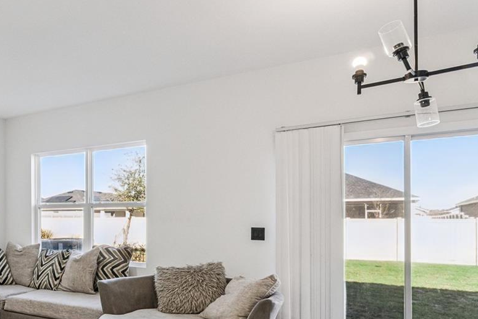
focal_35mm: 31
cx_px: 82
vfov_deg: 41.7
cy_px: 216
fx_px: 412
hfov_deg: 55.2
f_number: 9.5
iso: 1600
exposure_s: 1/125
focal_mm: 10
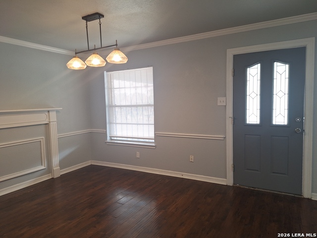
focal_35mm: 23
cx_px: 158
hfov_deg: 73.9
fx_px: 211
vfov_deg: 58.9
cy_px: 119
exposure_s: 1/60
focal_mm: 5.54
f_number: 1.8
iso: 80
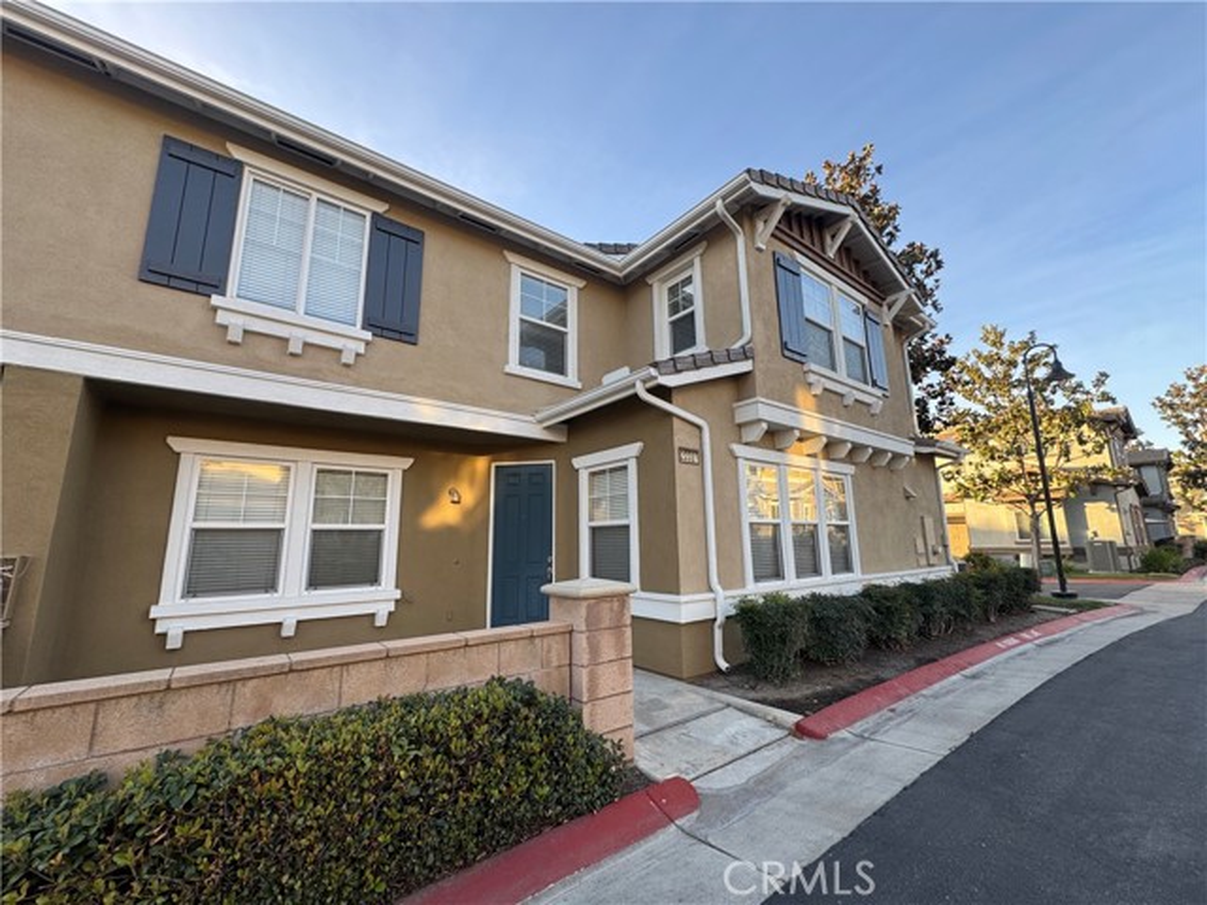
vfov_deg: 85.7
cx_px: 604
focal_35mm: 14
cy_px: 452
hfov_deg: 102.1
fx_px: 488
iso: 40
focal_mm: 2.22
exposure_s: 1/164
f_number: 2.2
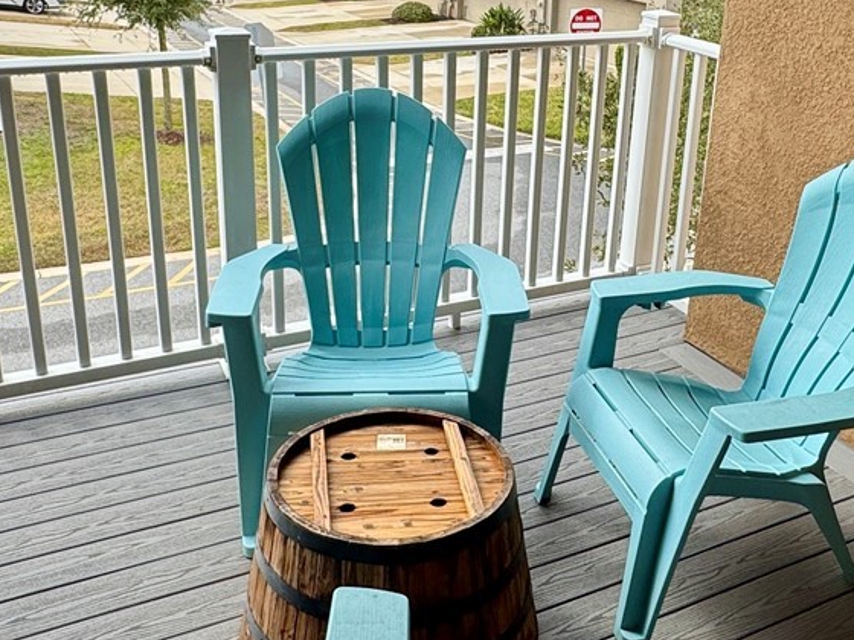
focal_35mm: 40
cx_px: 503
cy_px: 221
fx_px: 987
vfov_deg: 35.7
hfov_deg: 46.6
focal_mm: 2.22
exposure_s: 1/763
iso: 40
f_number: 2.2
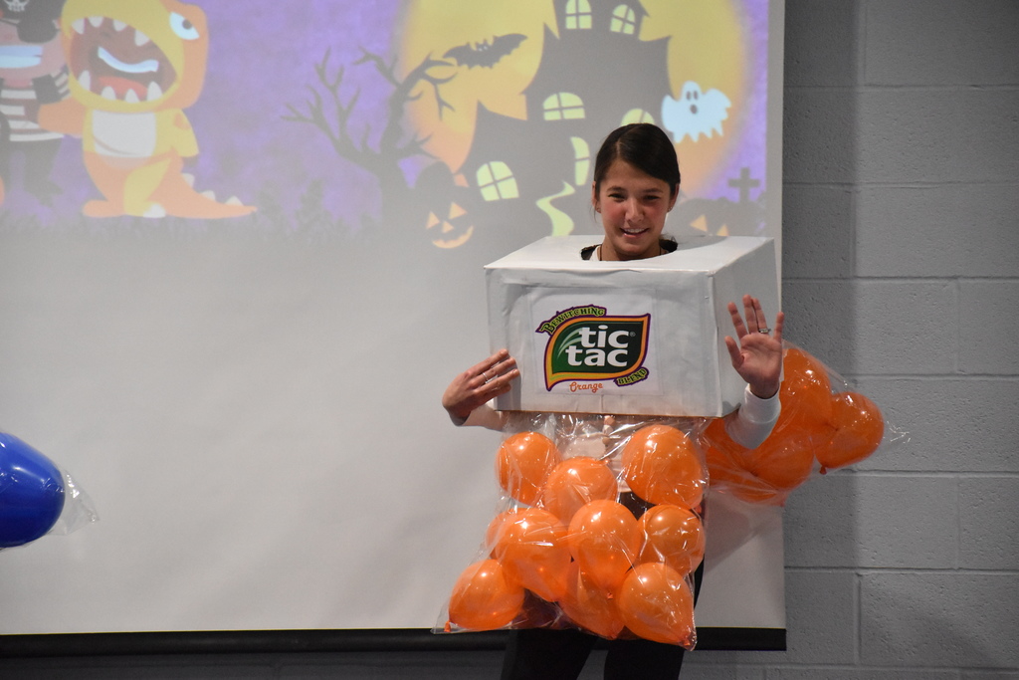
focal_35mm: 183
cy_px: 340
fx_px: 5180
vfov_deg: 7.5
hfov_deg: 11.2
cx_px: 510
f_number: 5.6
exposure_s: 1/400
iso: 6400
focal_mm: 122
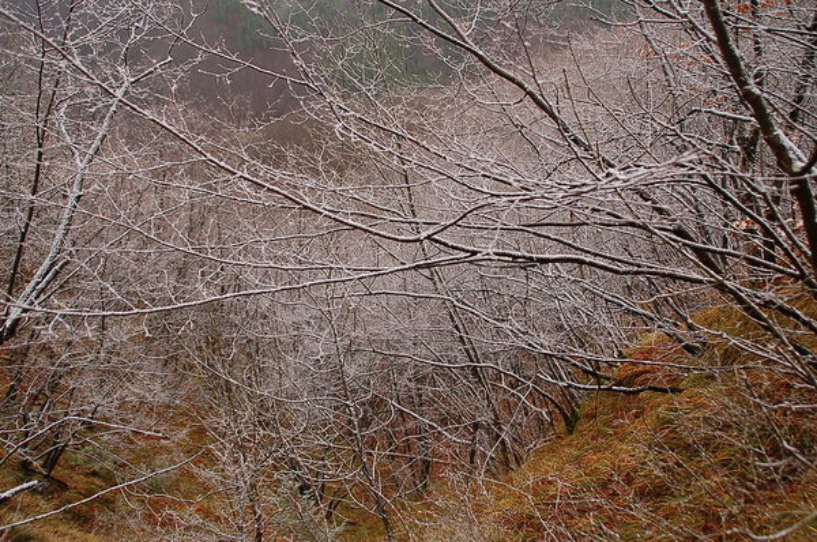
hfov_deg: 57.3
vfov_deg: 39.8
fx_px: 748
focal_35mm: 33
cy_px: 271
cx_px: 408
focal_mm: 22
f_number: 4.5
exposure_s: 1/80
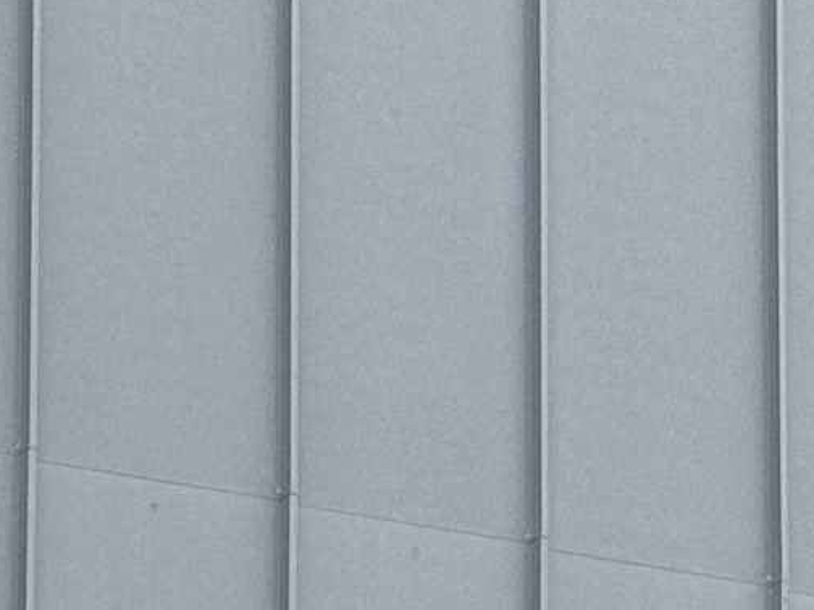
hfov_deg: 9.3
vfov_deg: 6.9
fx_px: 4515
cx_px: -1119
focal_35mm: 192
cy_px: 1928
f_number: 1.78
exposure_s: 1/475
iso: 80
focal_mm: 6.86
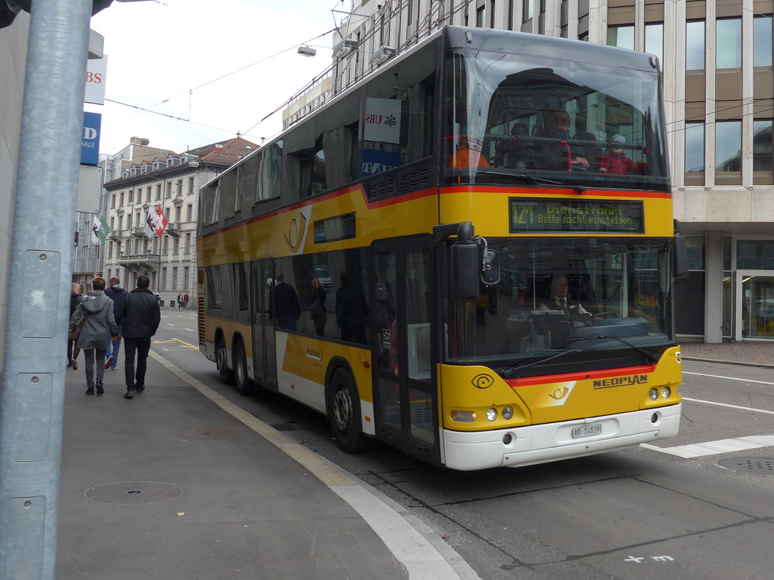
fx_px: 738
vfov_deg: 42.9
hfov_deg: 55.3
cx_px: 422
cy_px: 262
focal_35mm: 33
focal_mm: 6
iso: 80
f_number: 2.8
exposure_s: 1/400
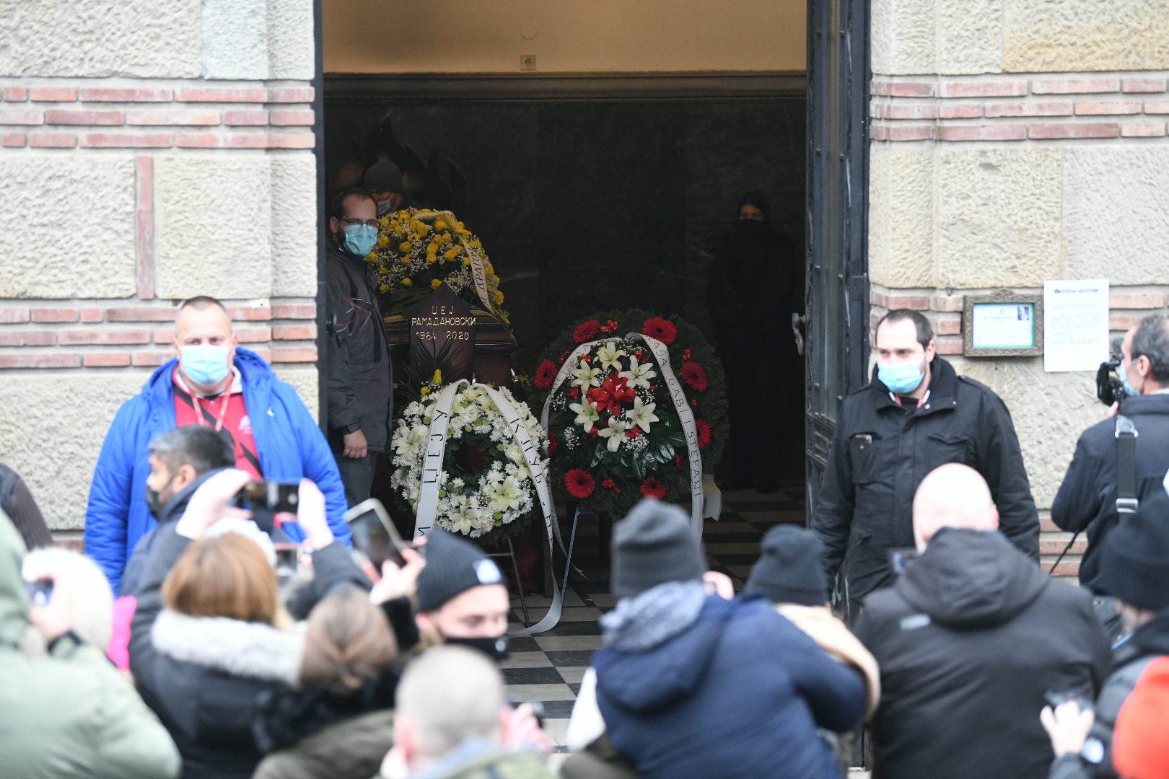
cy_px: 390
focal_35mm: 125
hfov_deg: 16.4
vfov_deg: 11.0
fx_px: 4059
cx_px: 584
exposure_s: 1/640
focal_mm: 125
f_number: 2.8
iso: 3200
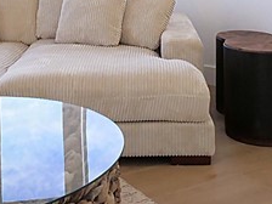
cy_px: -107
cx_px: 197
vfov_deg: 17.9
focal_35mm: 73
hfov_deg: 26.4
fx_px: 574
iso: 1600
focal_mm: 8
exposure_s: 1/80
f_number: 7.1
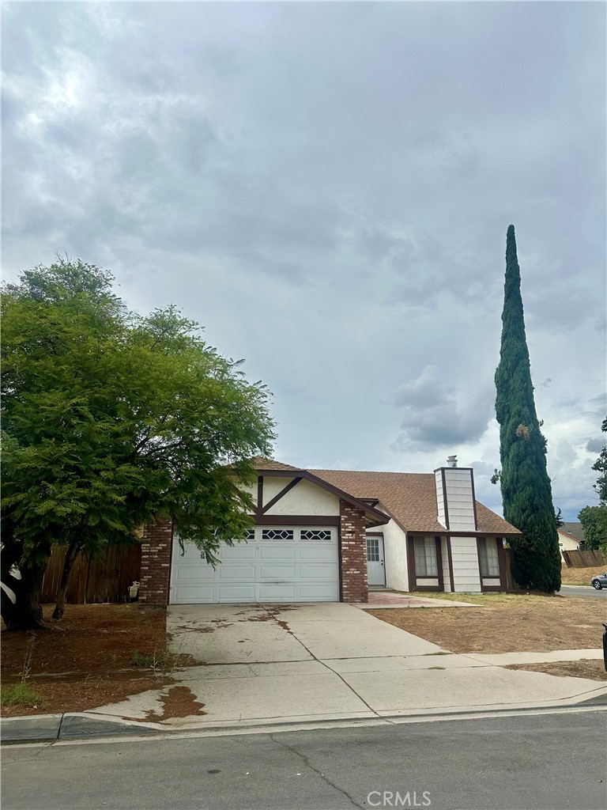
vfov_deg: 71.6
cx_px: 304
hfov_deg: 56.8
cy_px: 405
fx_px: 561
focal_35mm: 24
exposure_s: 1/12048
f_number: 1.78
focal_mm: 6.86
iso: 80
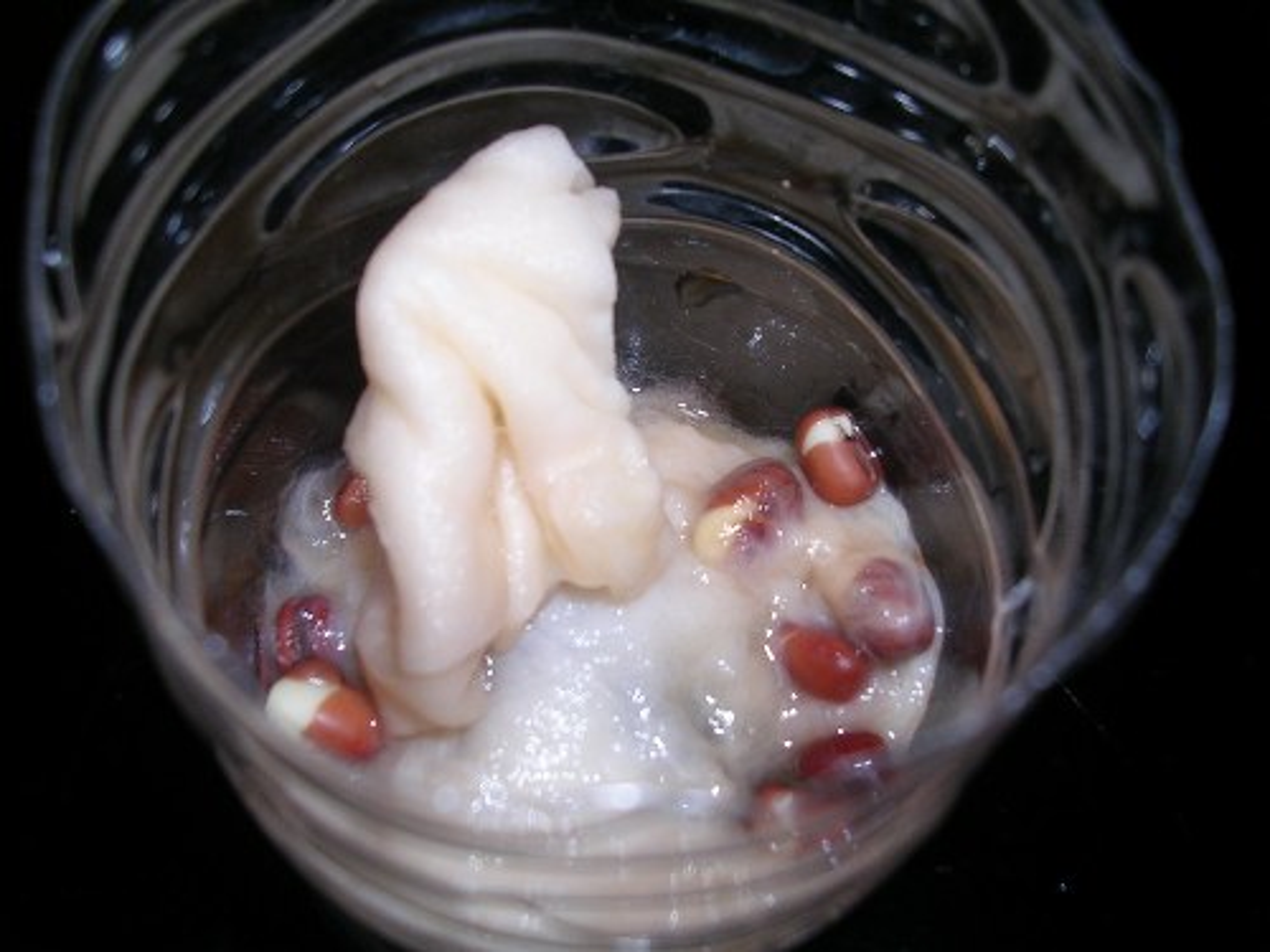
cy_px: 476
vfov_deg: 37.7
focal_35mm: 38
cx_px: 635
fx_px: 1394
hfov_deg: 49.0
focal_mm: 5.8
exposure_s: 1/60.1
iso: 50
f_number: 2.8
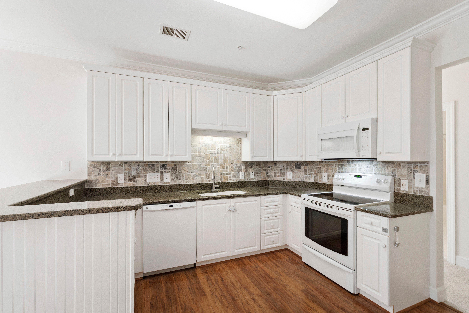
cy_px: 156
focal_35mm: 15
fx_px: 195
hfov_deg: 100.4
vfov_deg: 77.3
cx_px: 234
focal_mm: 10
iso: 100
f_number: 8
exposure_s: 1/4
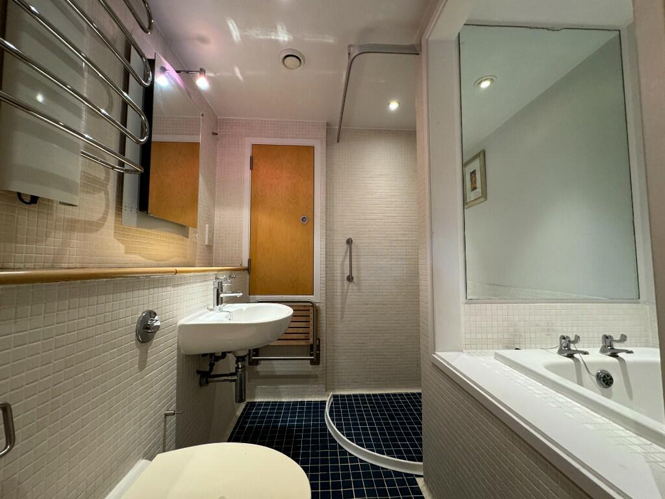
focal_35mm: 14
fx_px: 269
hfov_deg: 102.1
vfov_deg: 85.7
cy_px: 250
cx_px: 332
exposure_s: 1/50
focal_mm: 2.22
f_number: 2.2
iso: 250
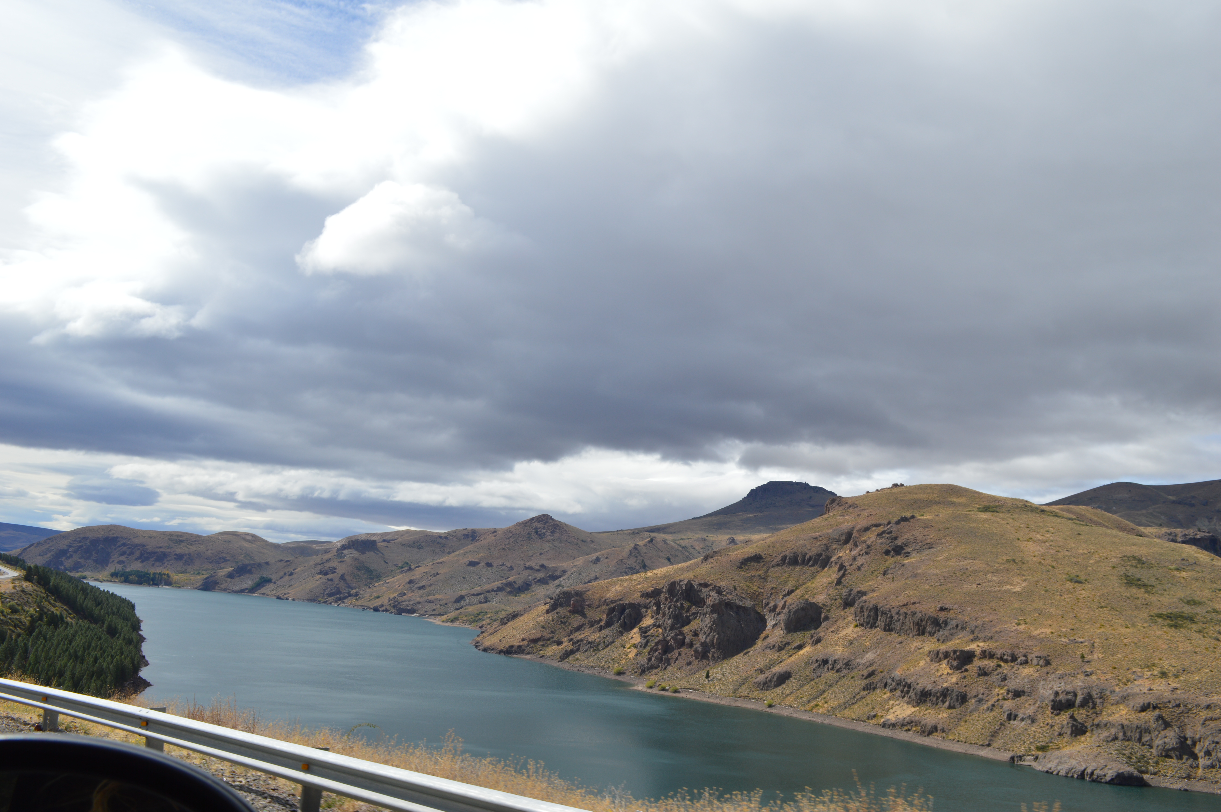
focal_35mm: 30
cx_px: 610
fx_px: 1017
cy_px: 406
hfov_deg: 62.0
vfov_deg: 43.5
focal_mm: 20
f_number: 9
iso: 100
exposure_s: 1/320
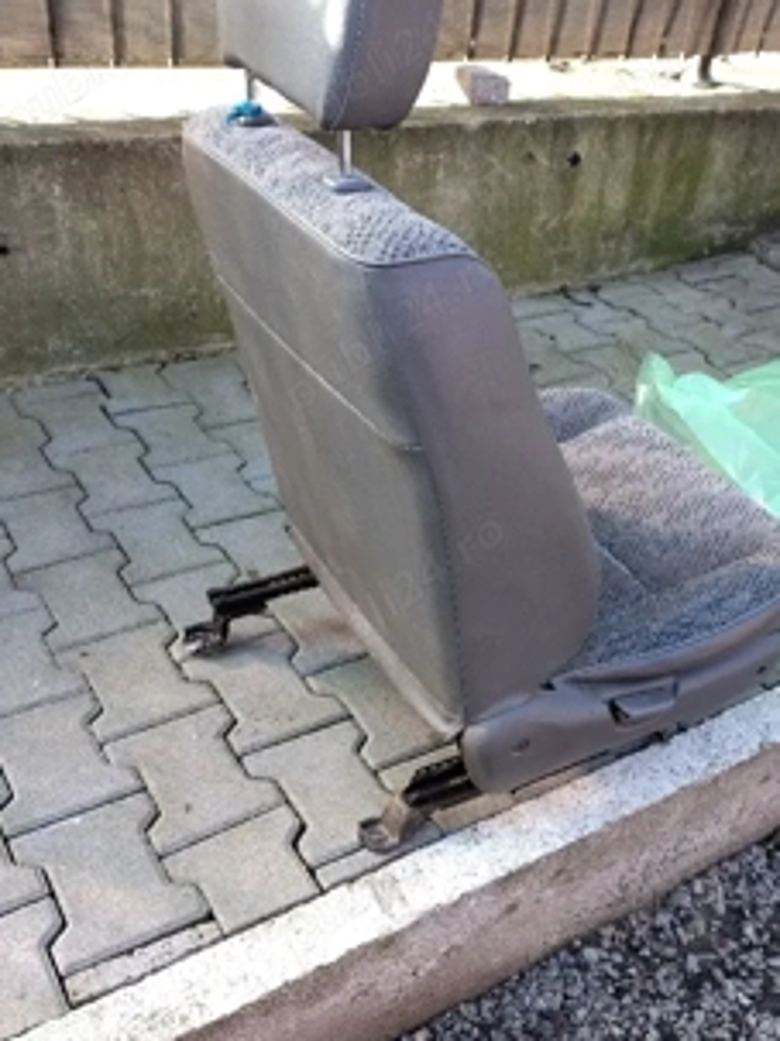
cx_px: 430
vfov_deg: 54.9
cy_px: 632
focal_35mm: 33
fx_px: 992
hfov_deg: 42.9
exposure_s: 1/101
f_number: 1.7
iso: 143
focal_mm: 4.71
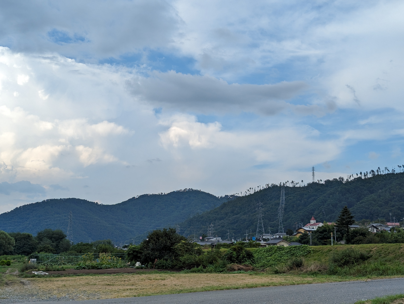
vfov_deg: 30.3
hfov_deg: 39.6
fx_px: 561
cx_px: 202
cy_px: 152
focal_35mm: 48
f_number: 1.85
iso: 45
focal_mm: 6.81
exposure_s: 1/1266
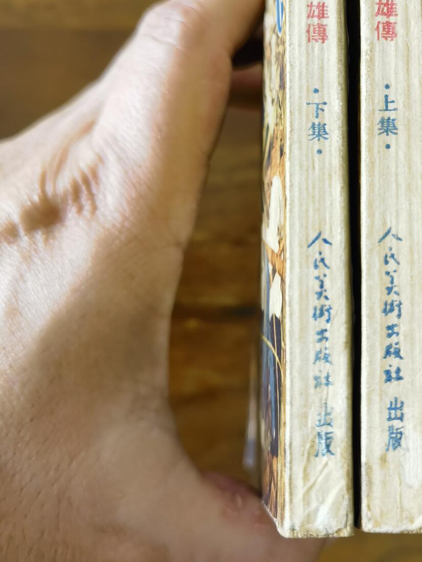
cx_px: 312
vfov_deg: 38.5
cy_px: 192
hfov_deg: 29.3
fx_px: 796
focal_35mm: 49
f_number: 1.9
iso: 125
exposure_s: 1/119
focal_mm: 6.67
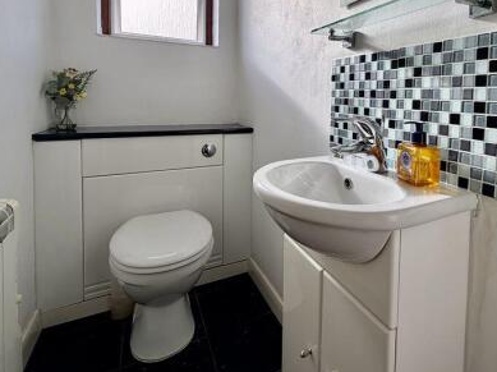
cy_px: 112
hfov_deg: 76.8
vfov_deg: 61.2
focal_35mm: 21
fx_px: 301
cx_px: 326
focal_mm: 2.22
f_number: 2.2
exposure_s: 1/388
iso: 50
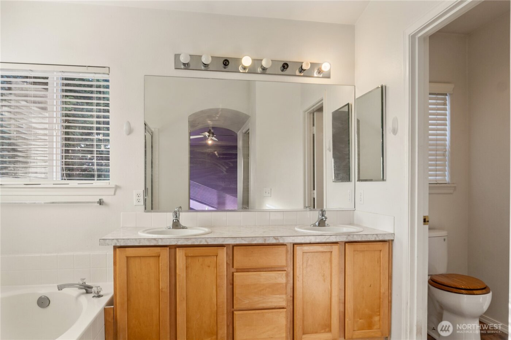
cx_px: 256
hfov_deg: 73.8
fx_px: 341
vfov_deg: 53.1
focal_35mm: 24
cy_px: 170
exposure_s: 1/20
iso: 250
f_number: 9
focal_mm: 16
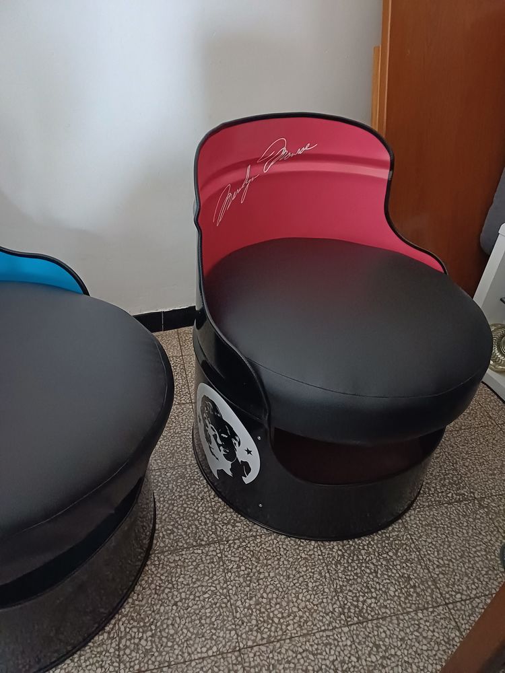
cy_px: 336
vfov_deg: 69.4
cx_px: 252
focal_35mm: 25
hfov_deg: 54.9
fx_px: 486
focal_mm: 4.65
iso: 1250
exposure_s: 1/20
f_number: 1.8
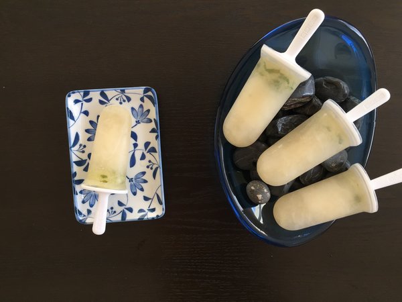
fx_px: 337
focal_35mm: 29
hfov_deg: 61.7
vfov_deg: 48.2
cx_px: 201
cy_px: 151
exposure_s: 1/120
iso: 50
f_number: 2.2
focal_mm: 4.15
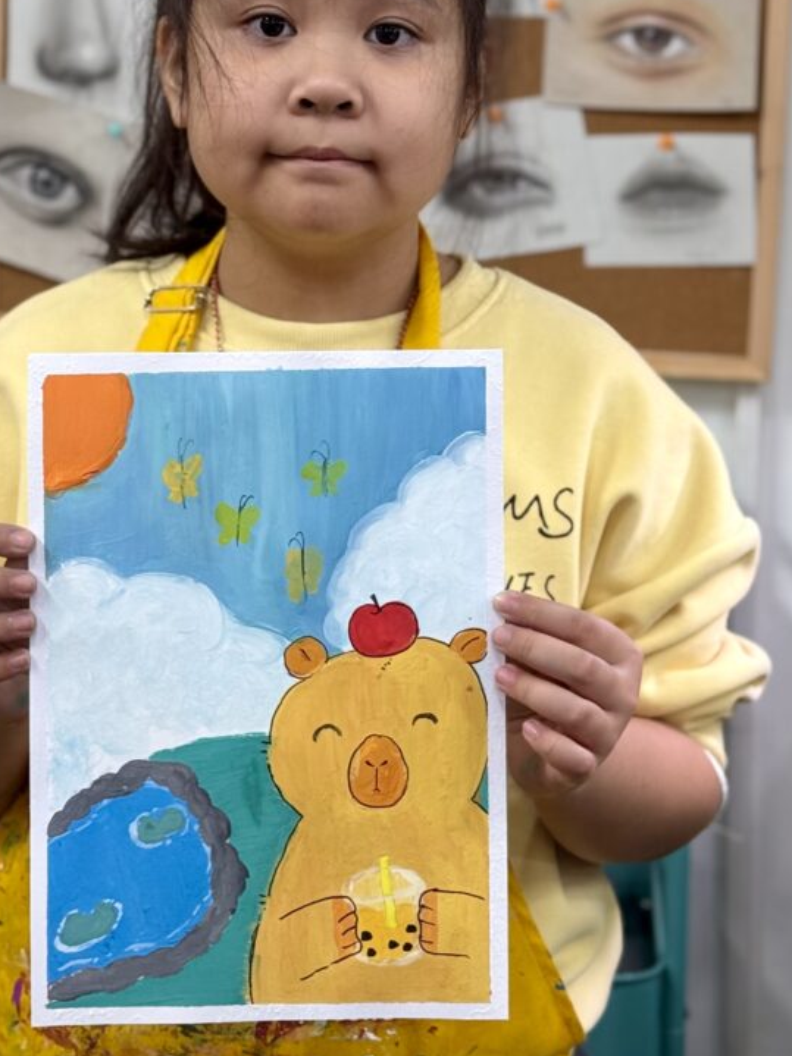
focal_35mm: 89
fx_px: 2716
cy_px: 300
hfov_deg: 16.6
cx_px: 436
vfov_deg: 21.9
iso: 80
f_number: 1.78
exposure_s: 1/100
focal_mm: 6.76
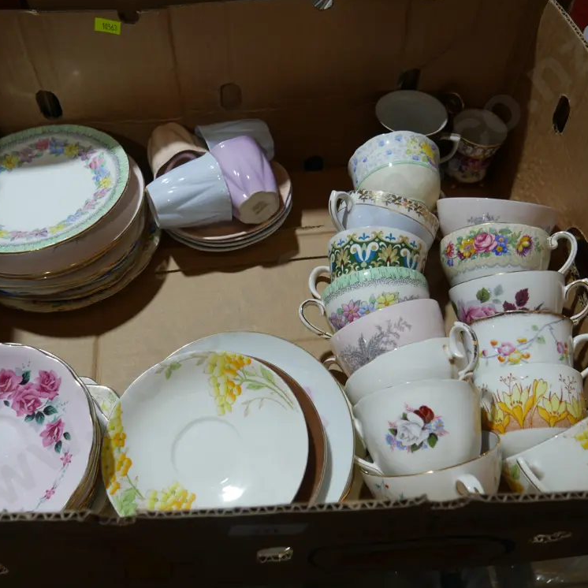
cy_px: 288
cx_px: 268
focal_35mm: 34
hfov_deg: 48.4
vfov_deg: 48.4
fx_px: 653
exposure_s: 1/125
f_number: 3.5
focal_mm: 14
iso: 200
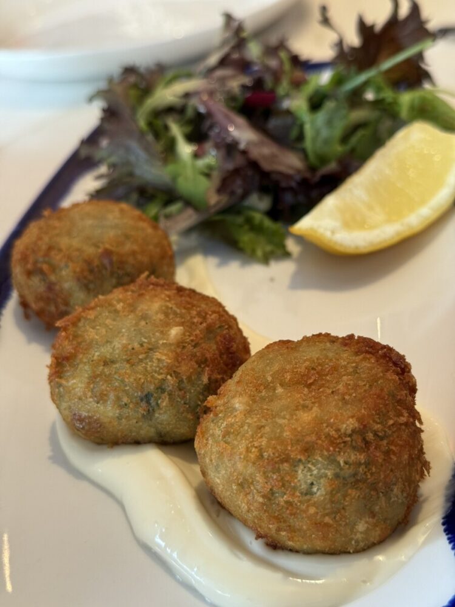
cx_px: 228
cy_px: 304
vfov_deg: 39.7
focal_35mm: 48
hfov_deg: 30.3
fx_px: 841
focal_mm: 6.76
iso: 125
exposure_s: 1/50
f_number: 1.78
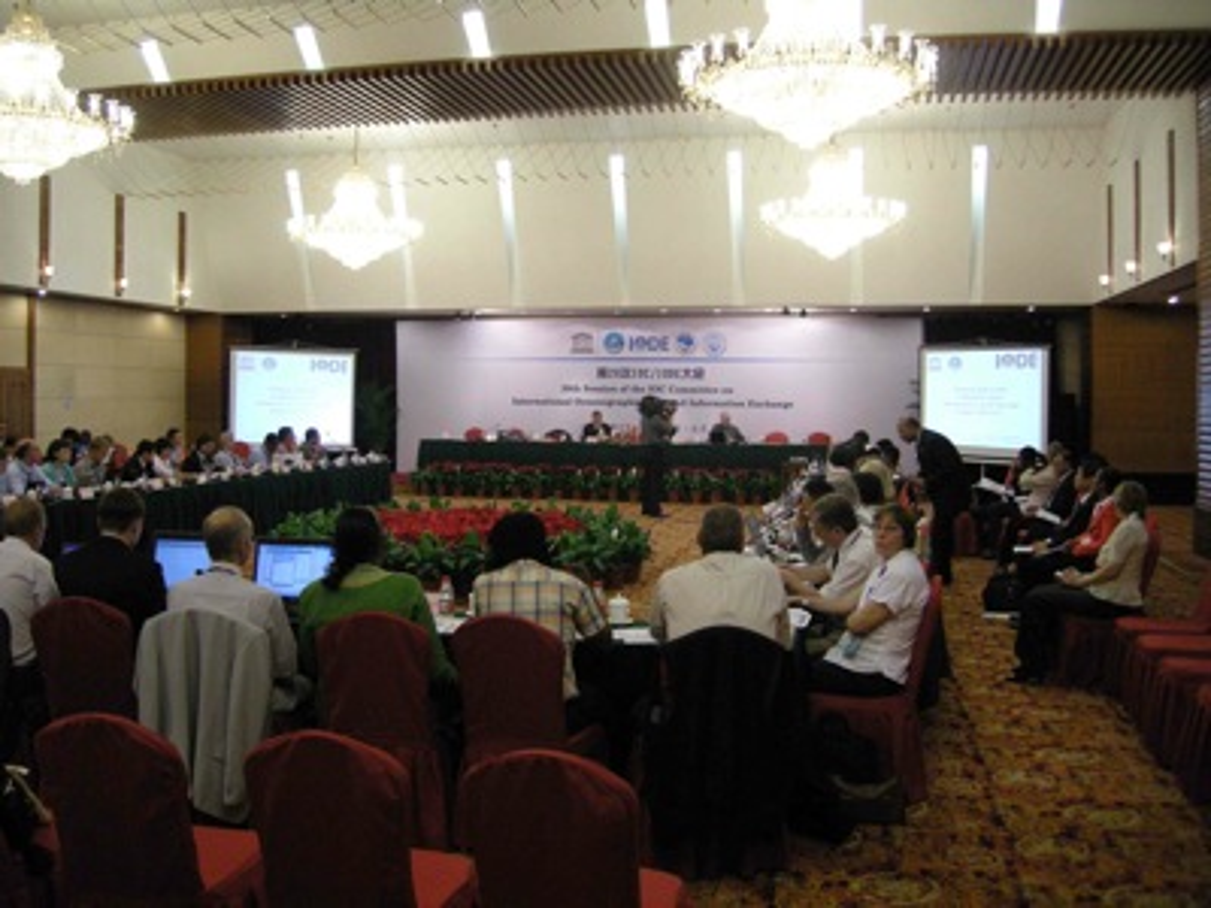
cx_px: 606
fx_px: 1259
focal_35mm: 36
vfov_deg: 39.7
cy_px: 454
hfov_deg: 51.4
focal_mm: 7.5
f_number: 2.7
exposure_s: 1/44
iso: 400
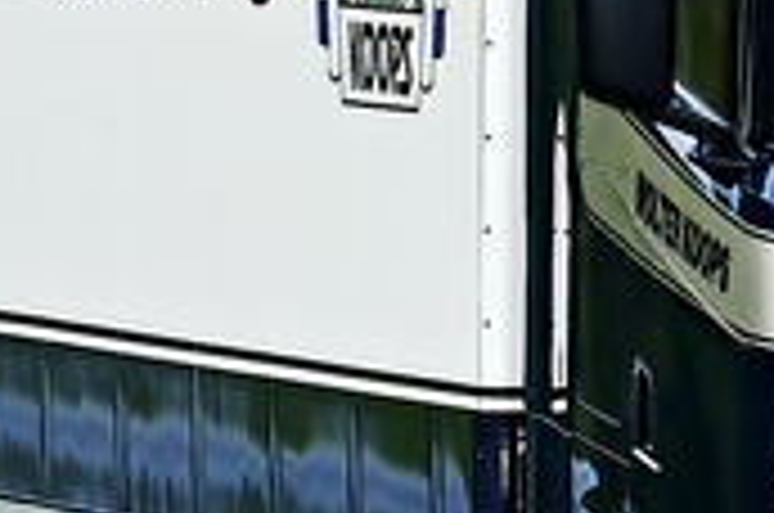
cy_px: 266
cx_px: 873
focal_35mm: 1814
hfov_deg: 1.1
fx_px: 38928
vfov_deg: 0.8
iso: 200
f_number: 10
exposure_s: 1/200
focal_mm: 260
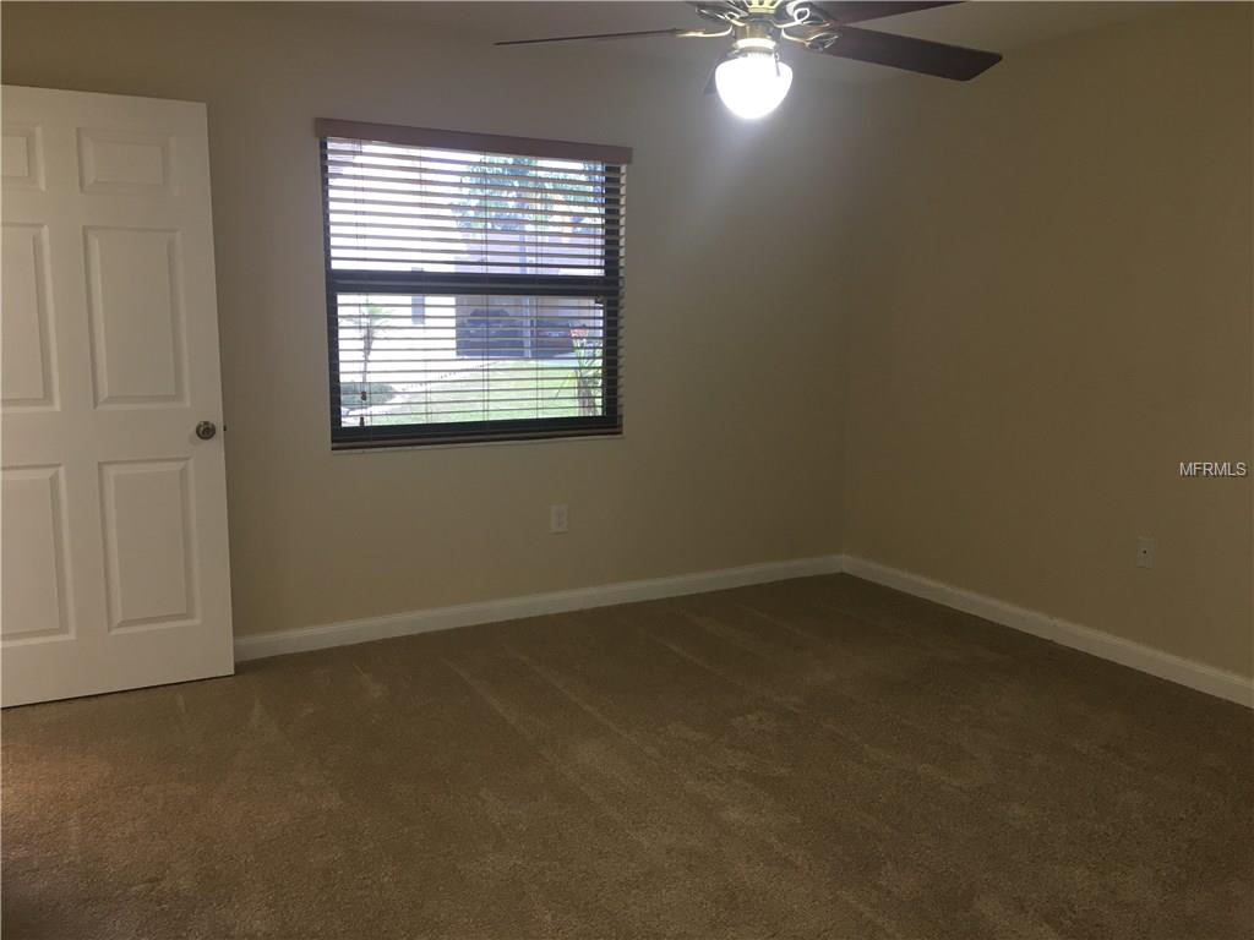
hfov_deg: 61.7
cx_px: 627
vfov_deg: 48.2
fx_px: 1051
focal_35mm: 29
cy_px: 470
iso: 64
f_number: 2.2
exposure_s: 1/30
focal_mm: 4.15
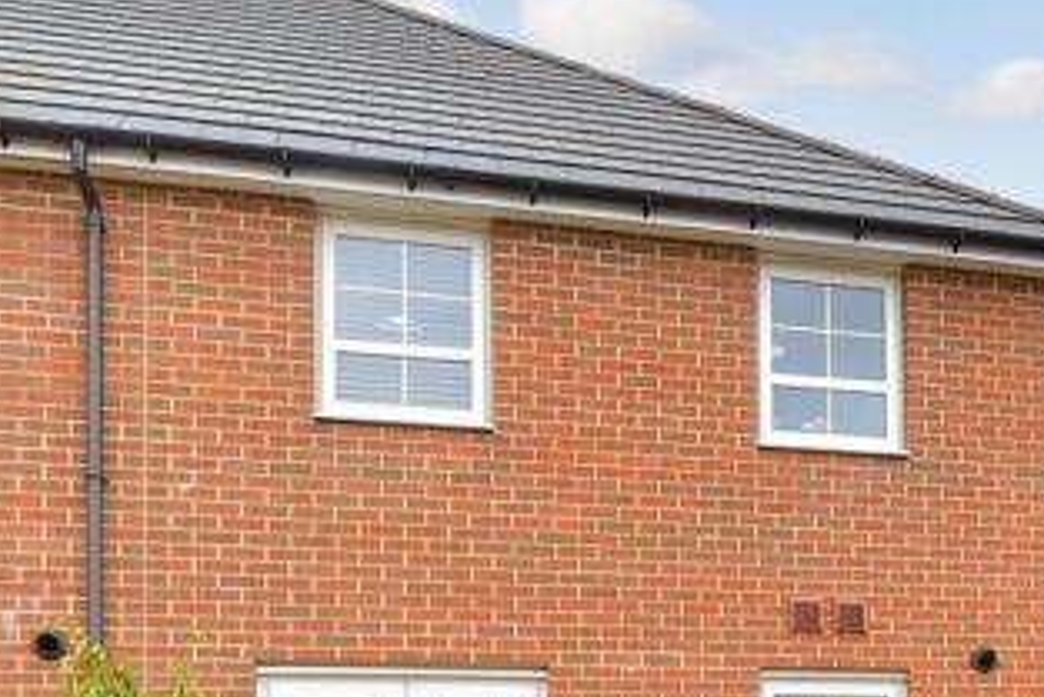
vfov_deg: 24.8
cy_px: 845
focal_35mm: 49
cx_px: 987
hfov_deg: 37.1
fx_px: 1422
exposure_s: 1/100
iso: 160
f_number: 8
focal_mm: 10
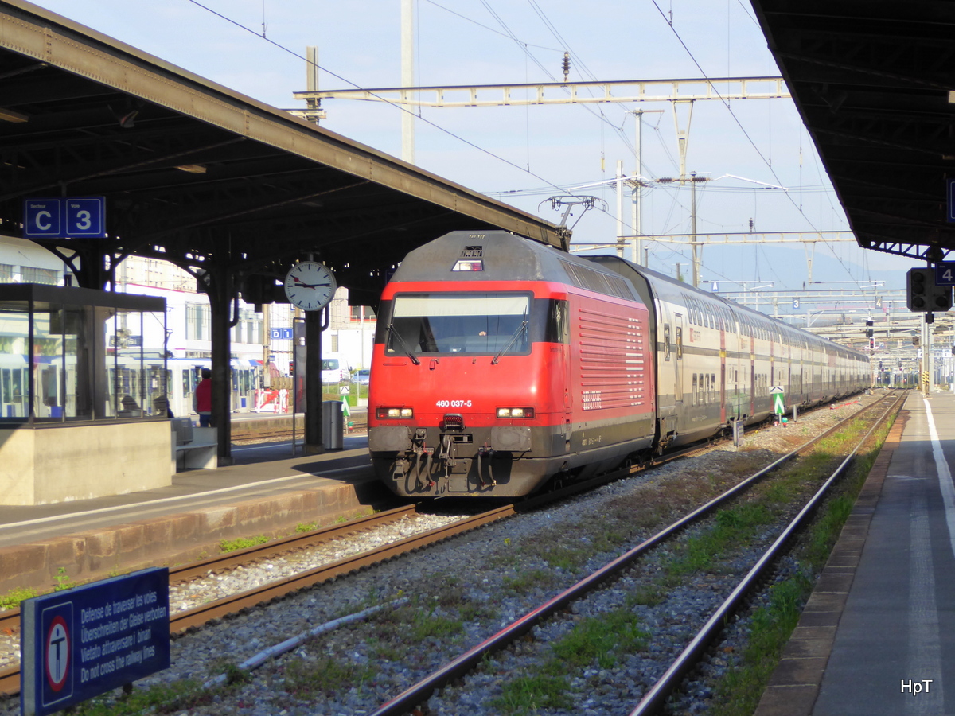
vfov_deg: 13.8
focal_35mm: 107
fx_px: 2952
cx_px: 478
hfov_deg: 18.4
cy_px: 358
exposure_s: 1/200
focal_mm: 17.5
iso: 125
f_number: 5
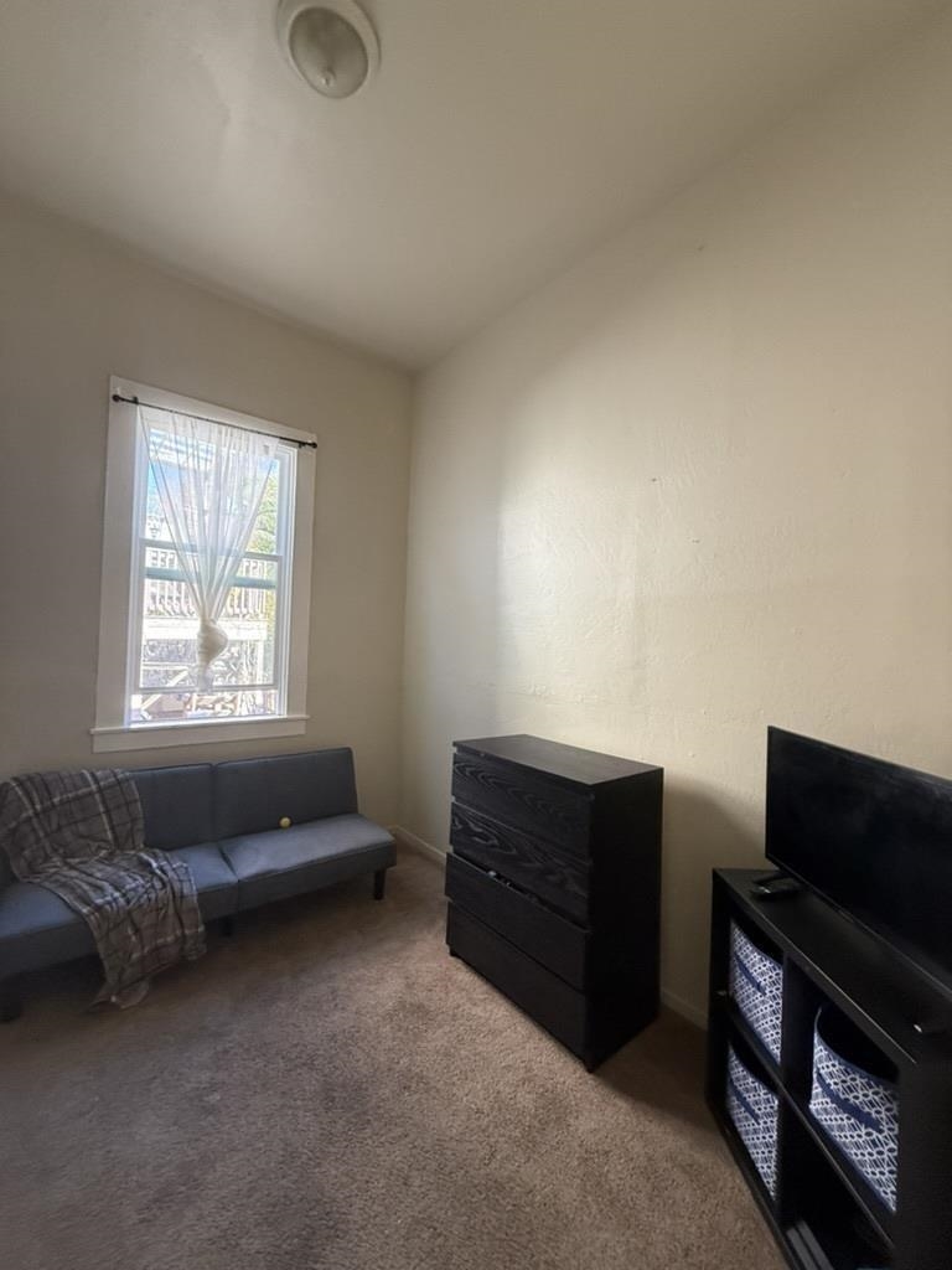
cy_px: 635
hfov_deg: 85.7
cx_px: 476
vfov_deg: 102.1
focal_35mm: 14
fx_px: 513
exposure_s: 1/99
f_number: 2.2
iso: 250
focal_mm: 2.22
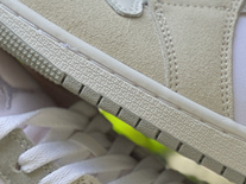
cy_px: 181
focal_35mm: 229
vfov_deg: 6.5
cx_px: 140
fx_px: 1626
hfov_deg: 8.6
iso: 40
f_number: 2.2
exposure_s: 1/121
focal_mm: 7.5
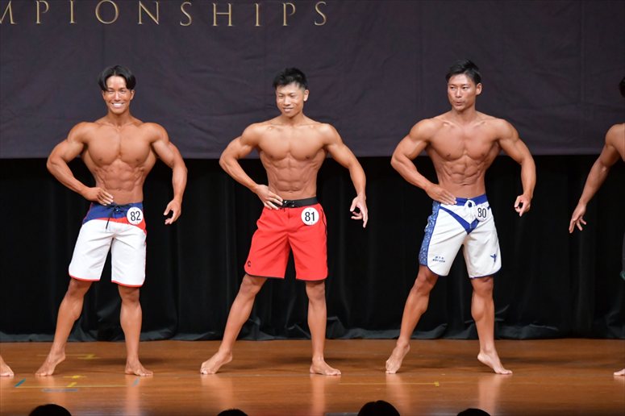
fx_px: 4425
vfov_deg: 5.4
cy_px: 208
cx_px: 312
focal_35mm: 255
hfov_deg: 8.1
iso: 5000
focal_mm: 170
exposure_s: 1/400
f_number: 5.6
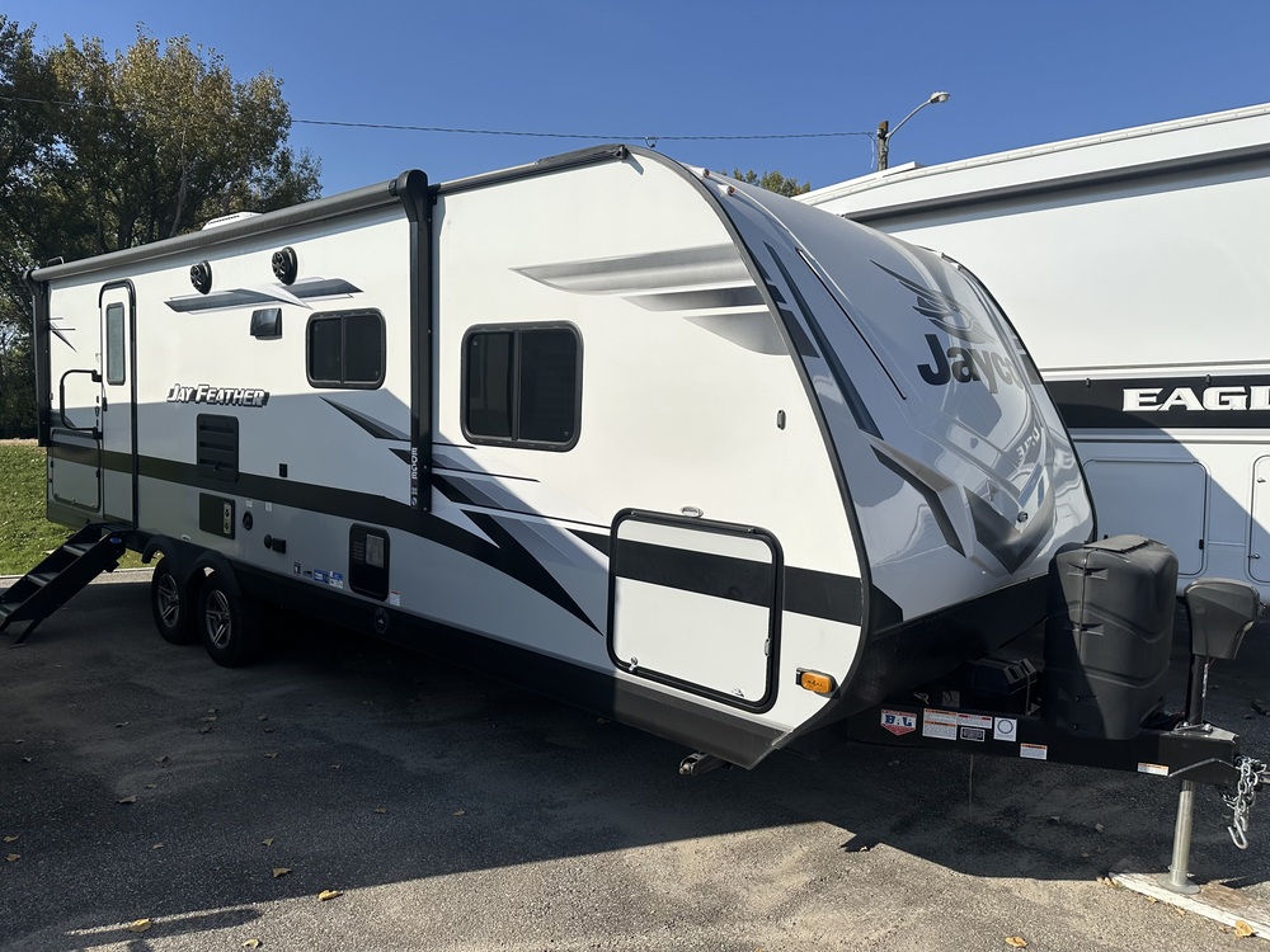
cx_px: 635
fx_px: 881
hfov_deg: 71.6
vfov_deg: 56.8
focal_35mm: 24
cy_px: 476
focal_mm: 6.86
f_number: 1.78
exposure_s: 1/8929
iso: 80
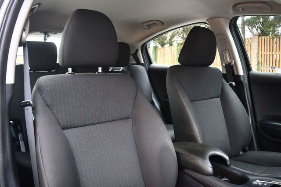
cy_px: 94
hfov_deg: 62.0
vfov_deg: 43.6
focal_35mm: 30
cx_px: 140
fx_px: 234
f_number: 3.5
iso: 1000
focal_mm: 20
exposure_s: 1/125
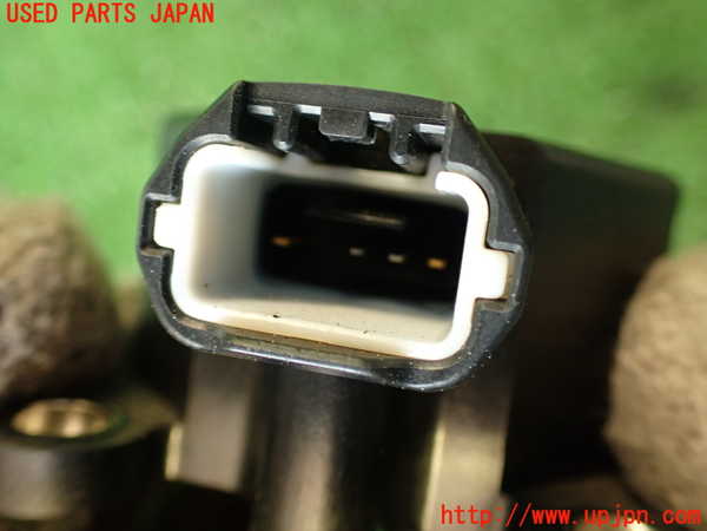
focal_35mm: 32
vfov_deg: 44.2
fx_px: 654
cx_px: 354
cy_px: 266
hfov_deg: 56.8
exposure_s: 1/30
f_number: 2.4
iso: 250
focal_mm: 5.79
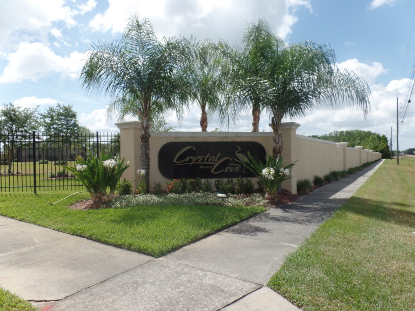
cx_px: 208
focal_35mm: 23
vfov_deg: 58.9
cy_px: 156
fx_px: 276
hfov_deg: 73.9
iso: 80
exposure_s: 1/750
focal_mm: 4.1
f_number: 3.5
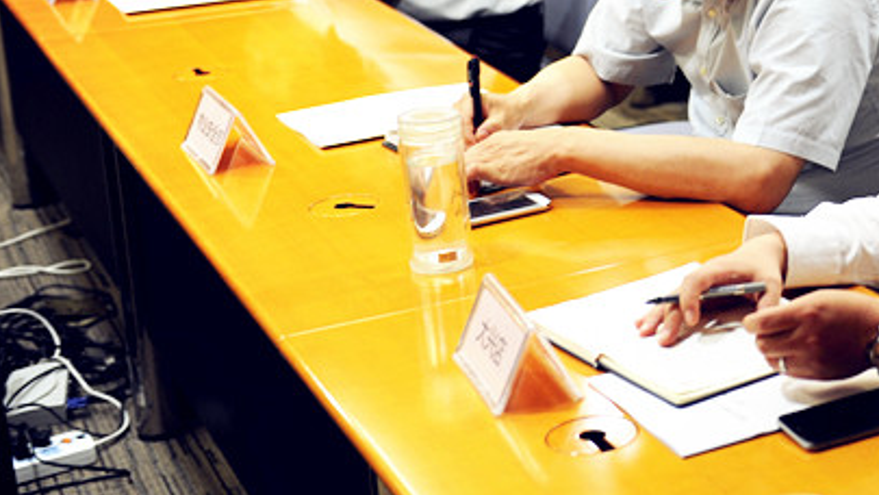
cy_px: 69
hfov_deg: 22.6
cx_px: 849
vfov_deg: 13.2
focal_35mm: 91
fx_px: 2121
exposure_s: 1/50
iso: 400
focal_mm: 44
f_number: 2.8
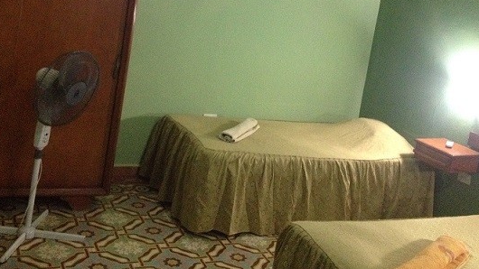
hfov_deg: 43.6
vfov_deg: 25.1
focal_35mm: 47
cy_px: 60
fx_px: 597
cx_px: 272
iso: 640
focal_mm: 4.28
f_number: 2.4
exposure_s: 1/15
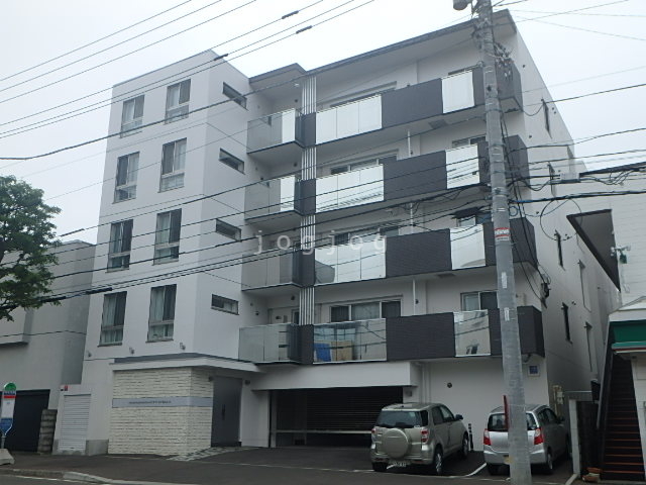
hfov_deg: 54.0
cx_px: 323
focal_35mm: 34
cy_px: 242
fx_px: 635
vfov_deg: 41.8
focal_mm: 6
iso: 125
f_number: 4.9
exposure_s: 1/640
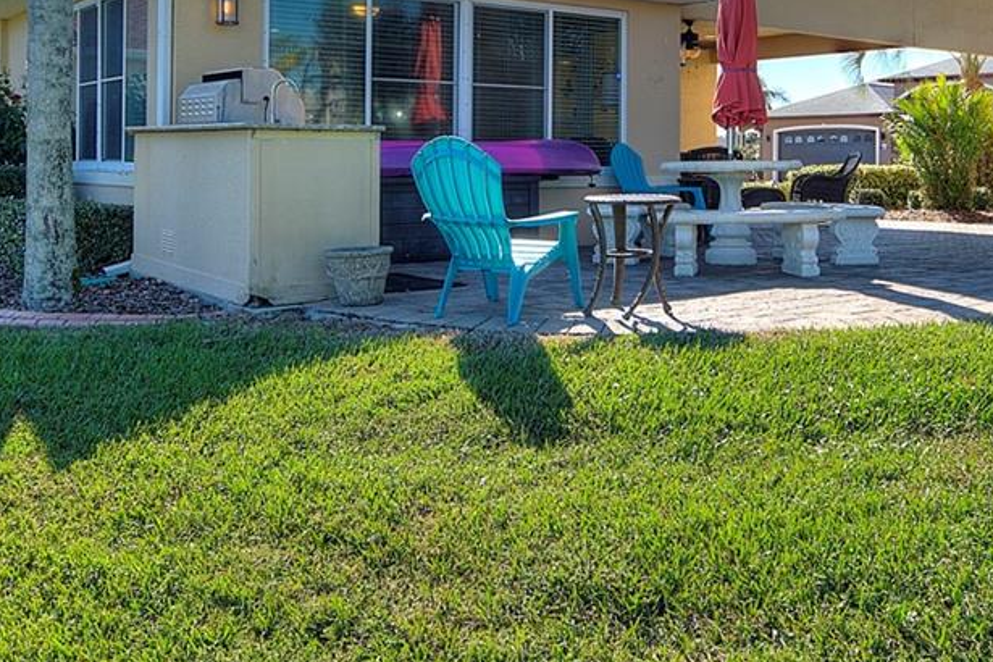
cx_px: 564
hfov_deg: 49.4
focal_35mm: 39
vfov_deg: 33.2
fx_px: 1076
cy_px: 132
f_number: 4.5
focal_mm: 10
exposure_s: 1/200
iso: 100
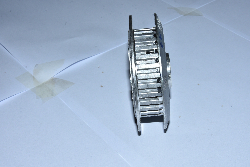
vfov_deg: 18.2
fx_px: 521
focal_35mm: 75
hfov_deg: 27.0
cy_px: 84
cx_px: 125
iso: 100
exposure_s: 1/125
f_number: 18
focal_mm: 50
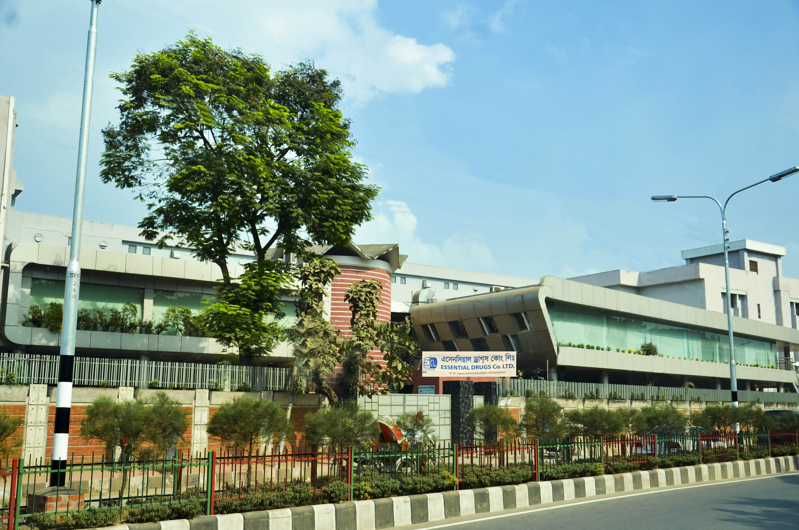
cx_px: 400
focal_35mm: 36
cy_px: 265
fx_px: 797
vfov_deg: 36.7
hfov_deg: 53.2
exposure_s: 1/400
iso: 100
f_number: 5.6
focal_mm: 24
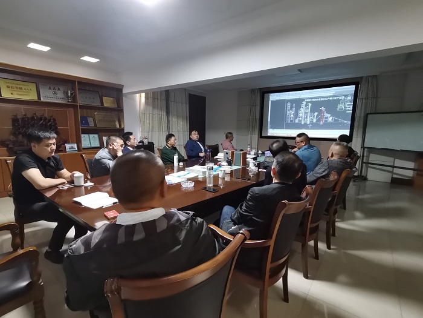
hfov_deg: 91.0
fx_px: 208
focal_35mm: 17
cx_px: 212
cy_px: 159
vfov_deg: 74.7
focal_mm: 1.78
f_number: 2.4
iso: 500
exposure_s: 1/20
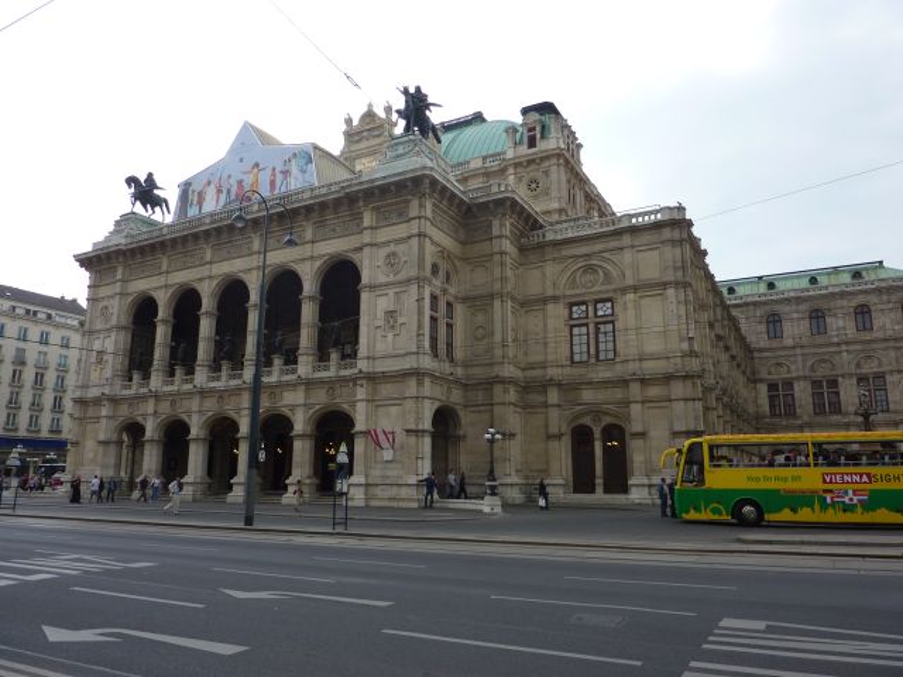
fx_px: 652
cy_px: 338
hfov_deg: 69.4
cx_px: 452
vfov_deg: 54.9
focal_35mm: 25
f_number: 3.3
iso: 80
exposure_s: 1/80
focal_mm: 4.1
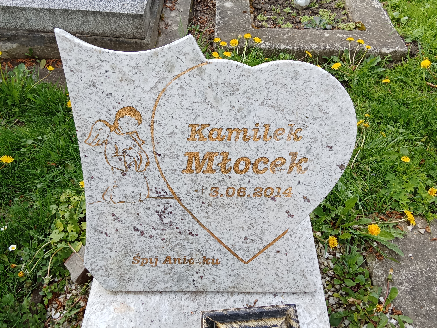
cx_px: 218
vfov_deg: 51.4
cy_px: 164
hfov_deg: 65.3
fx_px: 341
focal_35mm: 27
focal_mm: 2.79
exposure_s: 1/577
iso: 100
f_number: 2
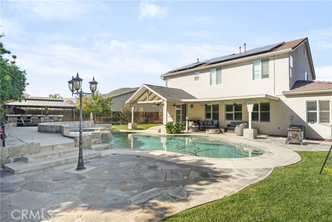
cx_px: 166
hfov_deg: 85.4
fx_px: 180
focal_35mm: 20
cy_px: 111
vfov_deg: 63.2
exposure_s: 1/15
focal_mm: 19.5
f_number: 11
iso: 100
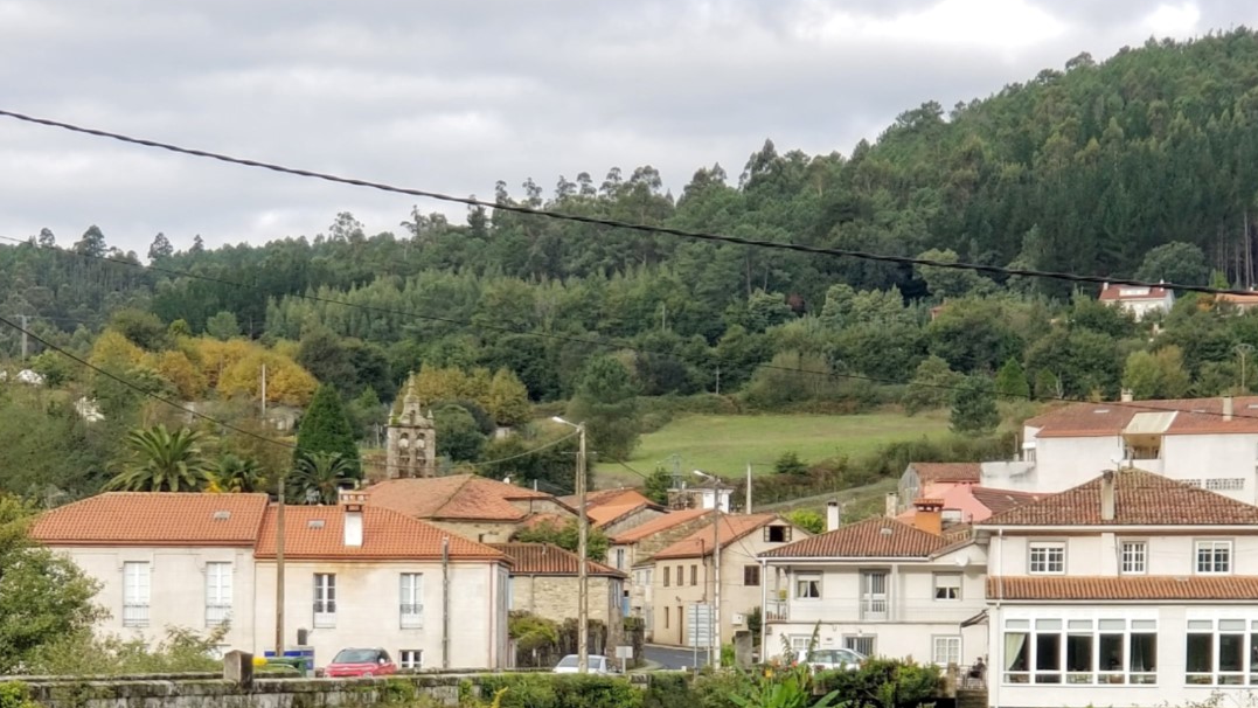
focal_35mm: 106
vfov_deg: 11.3
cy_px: 697
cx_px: 542
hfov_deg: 20.2
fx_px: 3536
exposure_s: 1/221
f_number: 2.4
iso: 25
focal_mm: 6
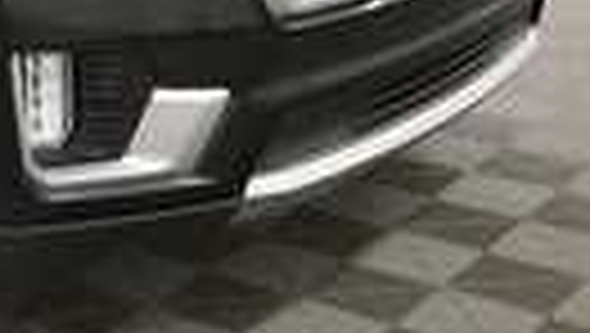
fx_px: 1503
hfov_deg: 20.1
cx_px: -203
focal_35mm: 96
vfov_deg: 12.2
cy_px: -115
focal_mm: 20
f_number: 5.6
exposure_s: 1/125
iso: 1600
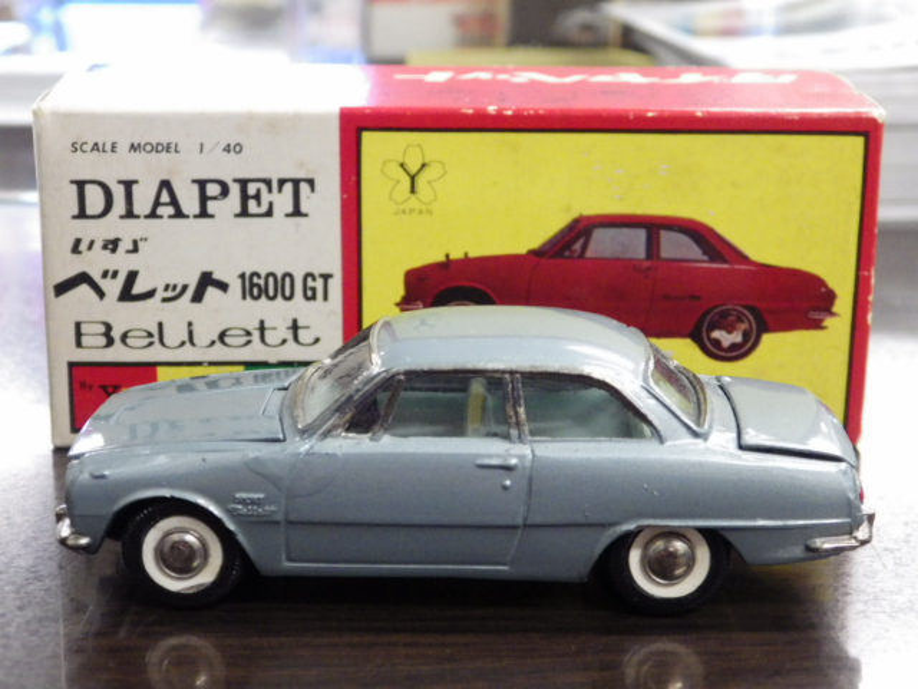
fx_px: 1883
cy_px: 344
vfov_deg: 20.7
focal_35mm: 71
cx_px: 459
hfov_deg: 27.4
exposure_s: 1/30
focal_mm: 12.8
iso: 800
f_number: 4.2
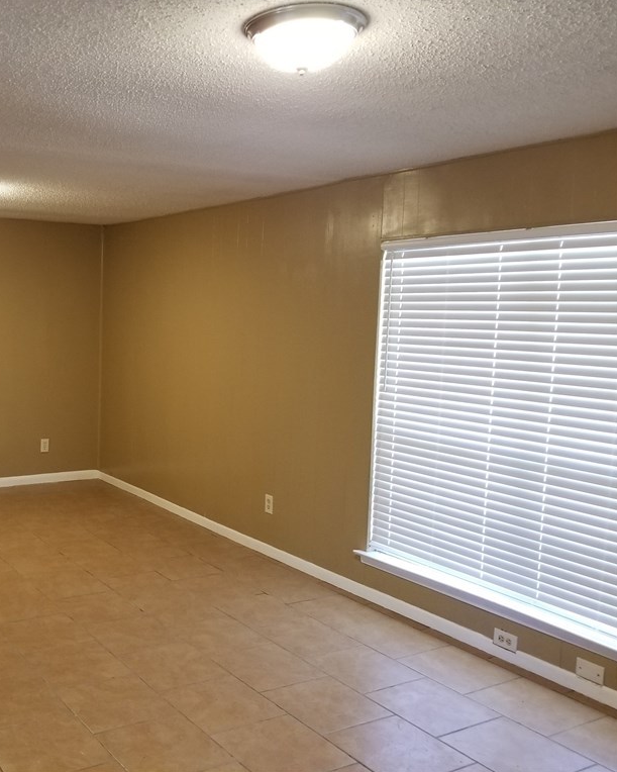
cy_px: 385
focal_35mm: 34
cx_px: 106
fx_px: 776
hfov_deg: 41.1
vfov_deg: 52.8
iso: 160
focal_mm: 4.3
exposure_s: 1/30
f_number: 1.7
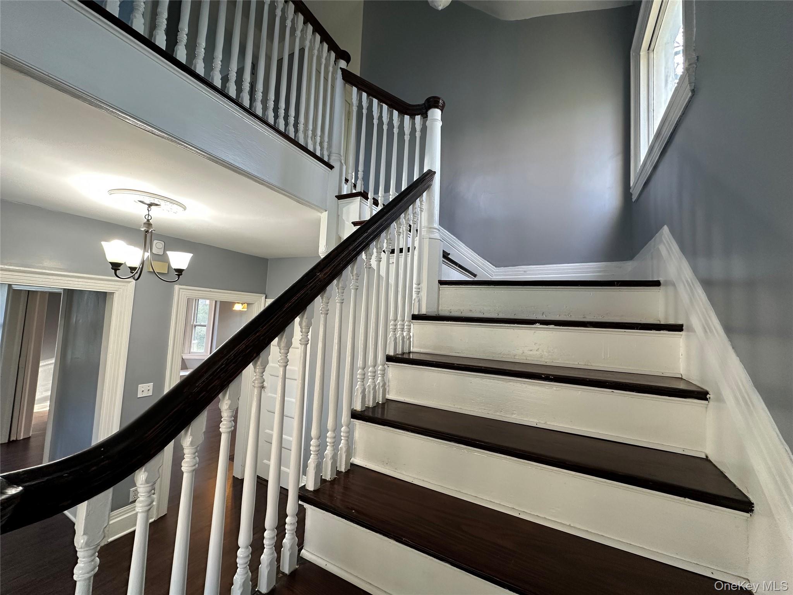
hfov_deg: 102.1
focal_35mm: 14
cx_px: 396
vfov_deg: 85.7
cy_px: 298
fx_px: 321
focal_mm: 2.22
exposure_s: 1/60
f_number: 2.2
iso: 160
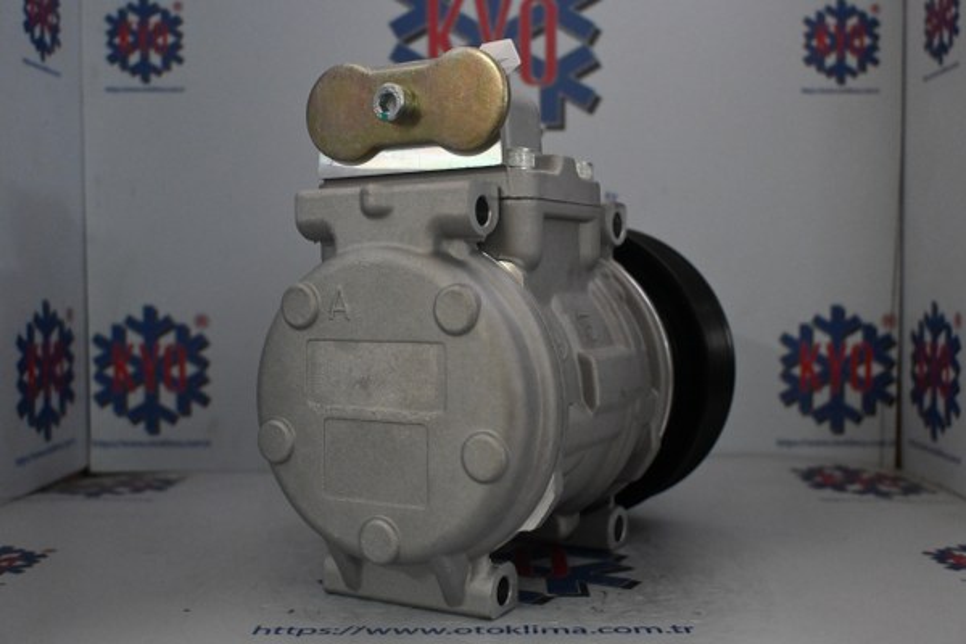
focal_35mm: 38
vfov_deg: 35.5
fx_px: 1006
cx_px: 483
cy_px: 322
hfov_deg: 51.3
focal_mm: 25
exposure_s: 1/80
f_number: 4.2
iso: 3200
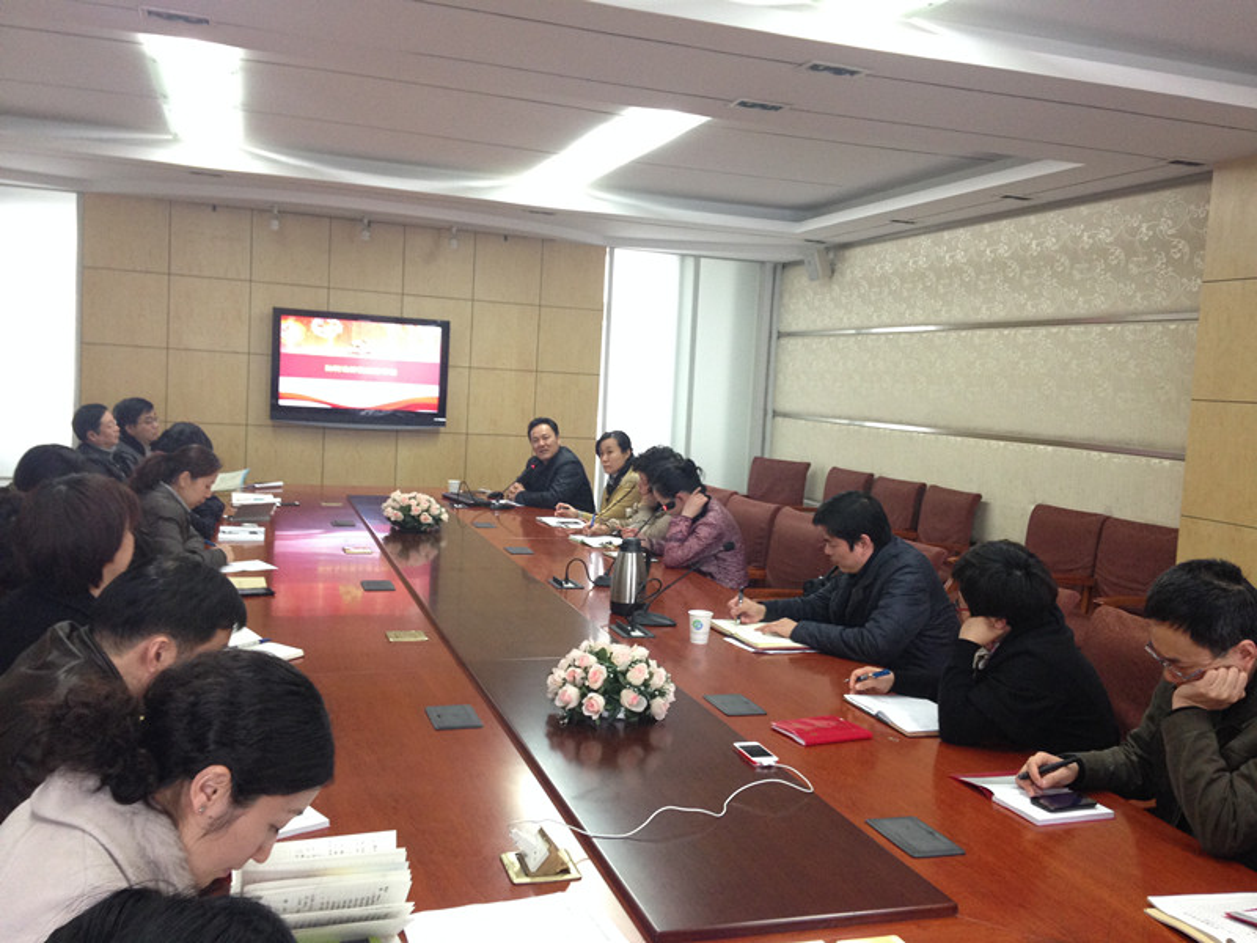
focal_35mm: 33
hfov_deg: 55.4
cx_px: 628
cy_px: 472
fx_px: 1198
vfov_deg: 42.9
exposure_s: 1/20
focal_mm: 4.12
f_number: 2.4
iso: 160
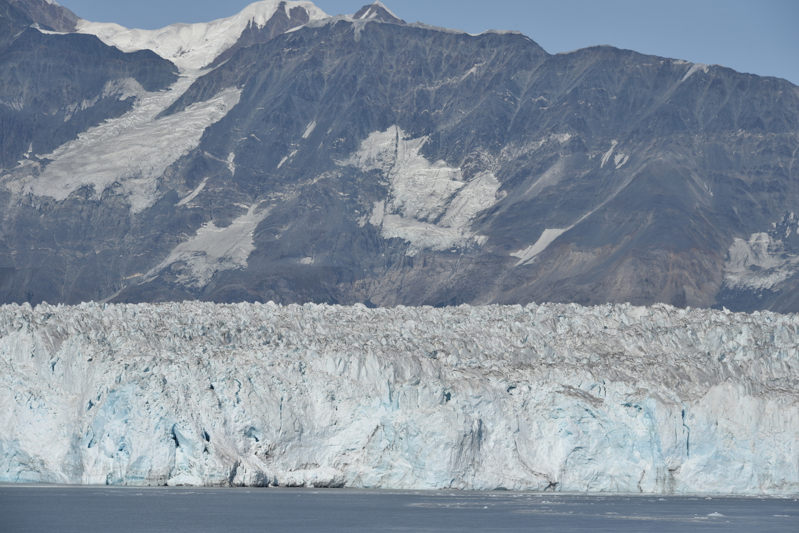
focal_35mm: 150
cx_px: 400
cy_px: 266
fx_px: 3330
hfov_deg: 13.7
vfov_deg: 9.2
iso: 100
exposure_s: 1/500
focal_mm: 150
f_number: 11
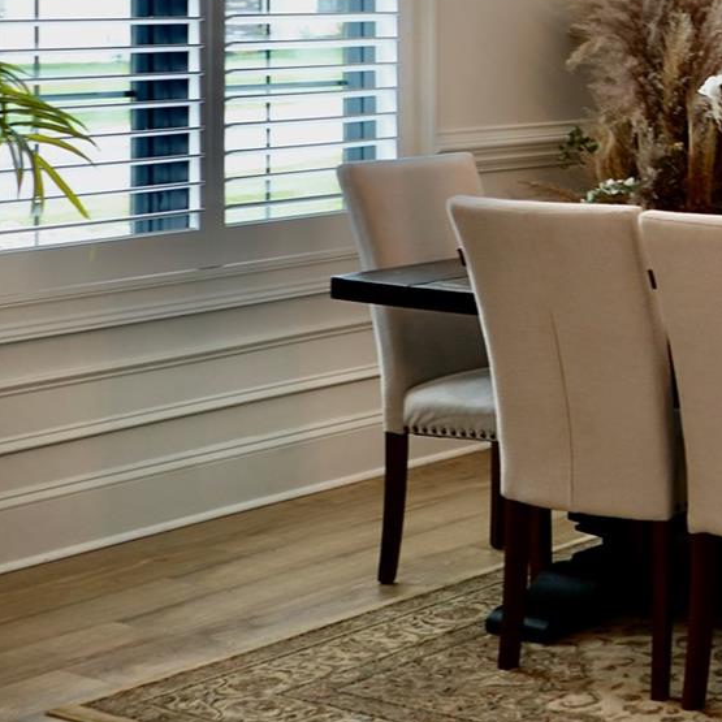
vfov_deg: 18.6
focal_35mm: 91
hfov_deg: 18.0
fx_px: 2147
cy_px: 15
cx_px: 913
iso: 100
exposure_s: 1/40
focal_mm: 29
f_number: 4
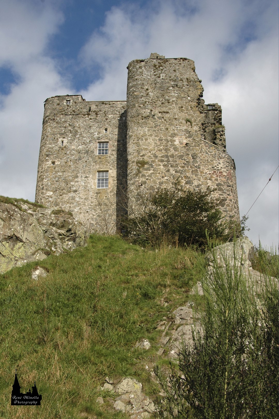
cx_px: 140
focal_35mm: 39
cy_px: 210
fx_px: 454
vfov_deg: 49.6
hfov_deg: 34.2
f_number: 10
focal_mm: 26
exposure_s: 1/320
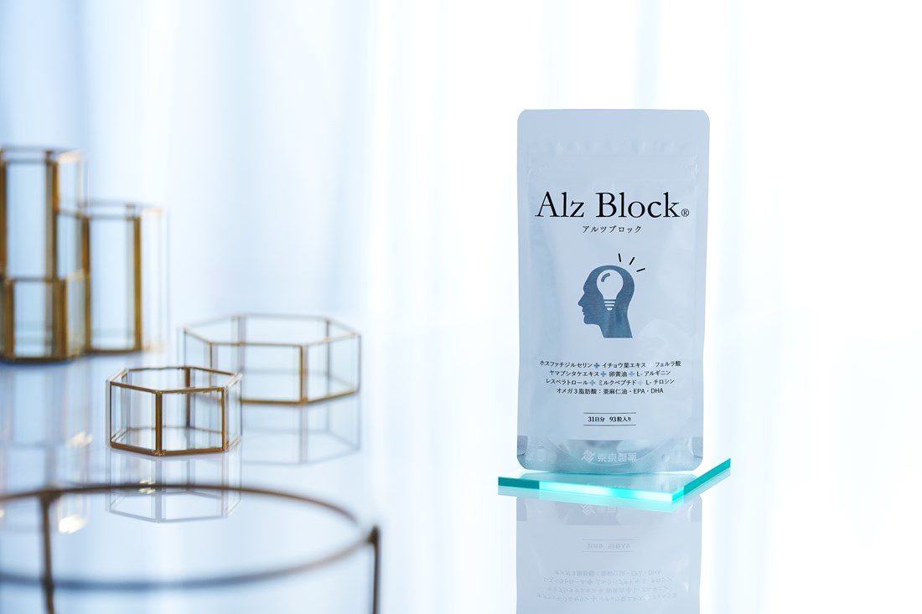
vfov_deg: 10.2
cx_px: 461
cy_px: 307
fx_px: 3457
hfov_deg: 15.2
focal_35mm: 135
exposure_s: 1/125
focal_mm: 135
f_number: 3.5
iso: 800
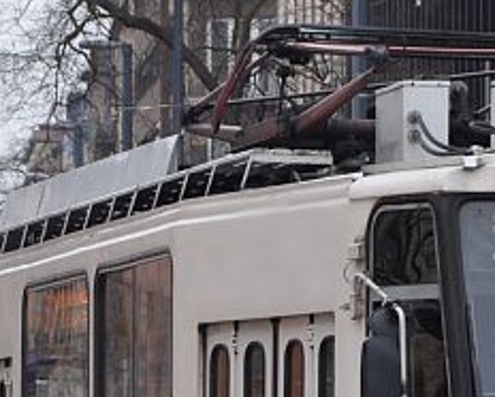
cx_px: 386
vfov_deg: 3.9
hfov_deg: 4.8
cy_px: 431
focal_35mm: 402
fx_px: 5894
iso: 200
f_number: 5.3
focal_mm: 62
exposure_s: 1/320
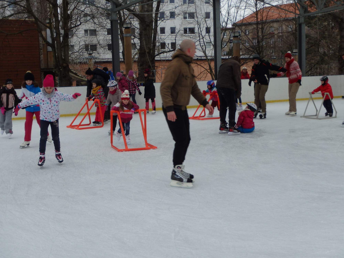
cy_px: 129
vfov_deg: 28.0
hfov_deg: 36.8
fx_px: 517
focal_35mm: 52
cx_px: 172
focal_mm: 9.4
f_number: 5
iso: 125
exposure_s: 1/200
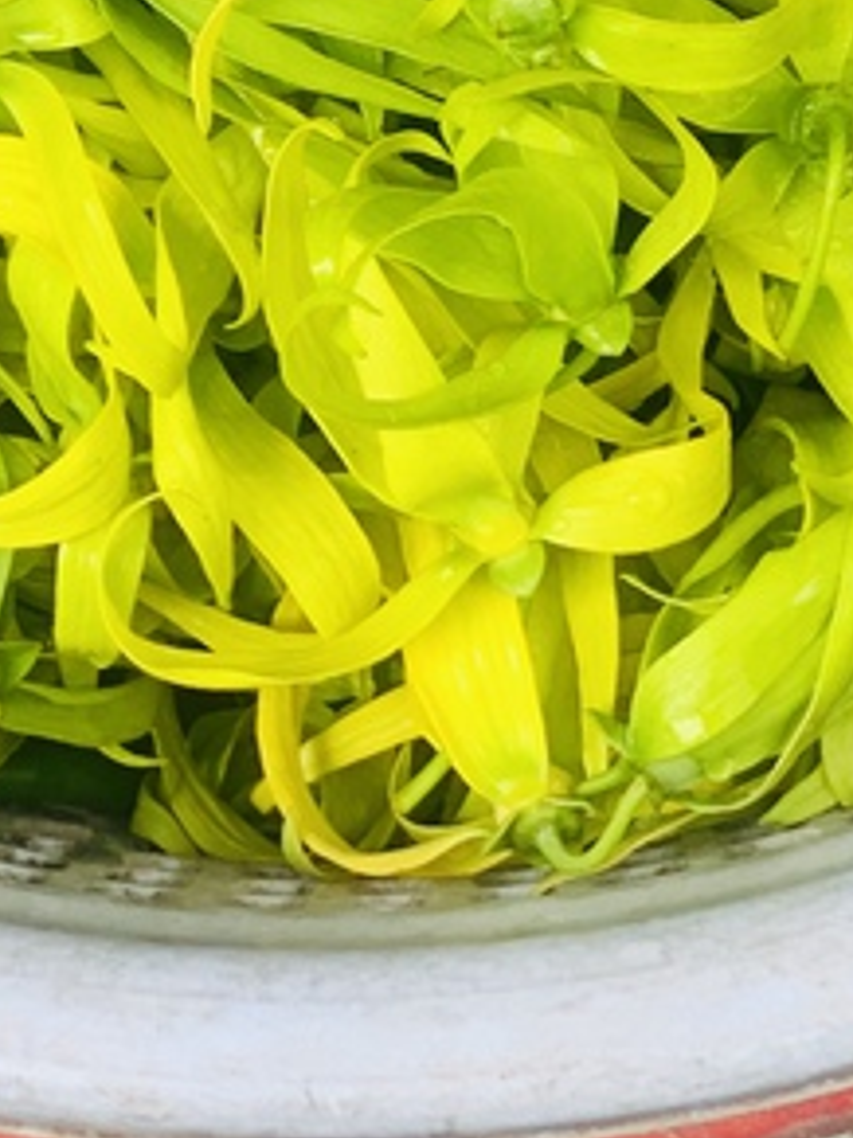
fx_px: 5721
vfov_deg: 10.8
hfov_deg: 8.5
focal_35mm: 174
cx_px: 313
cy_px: -710
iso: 16
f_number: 2.4
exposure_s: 1/122
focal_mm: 6
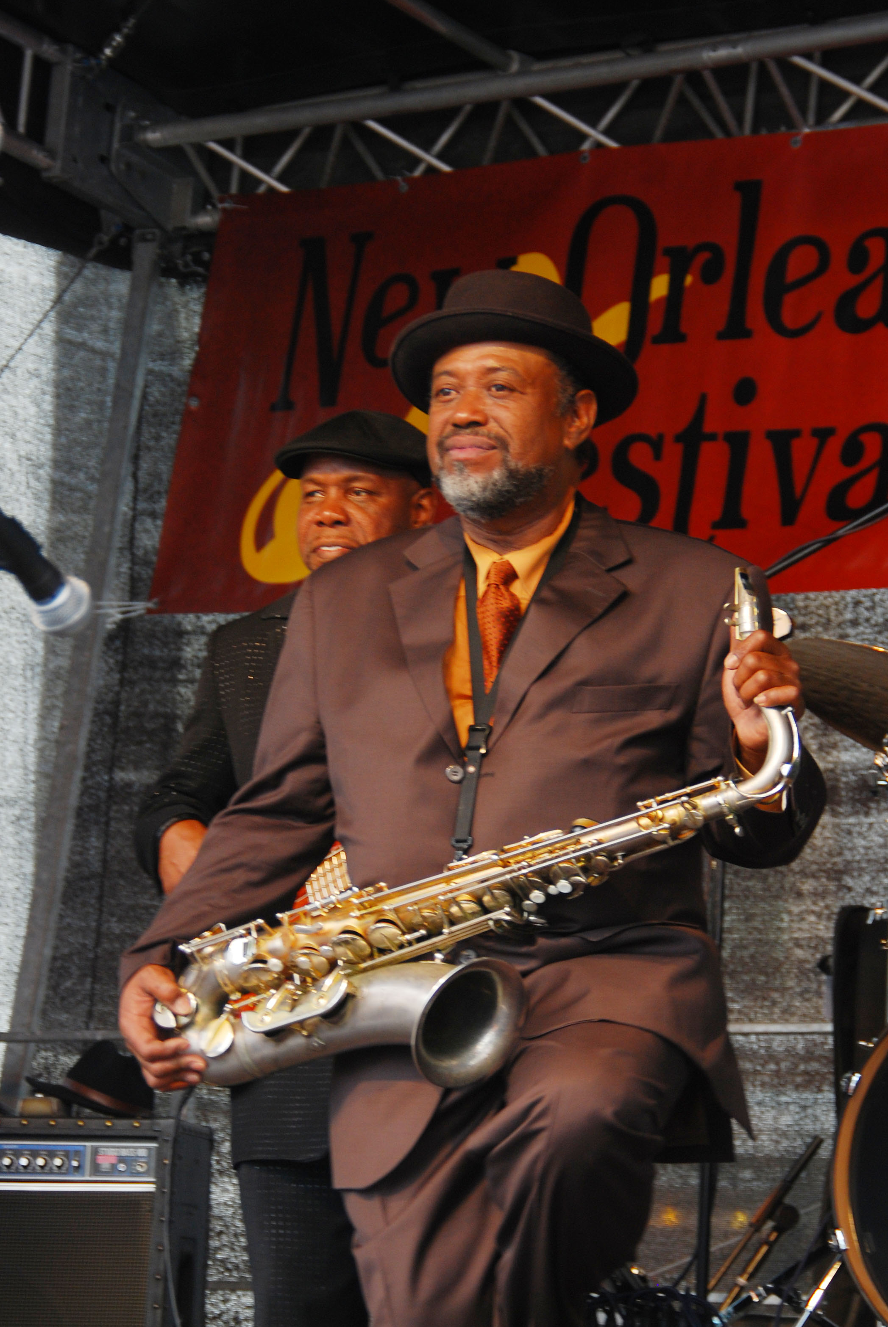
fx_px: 4450
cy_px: 735
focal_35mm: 121
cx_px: 485
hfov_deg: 11.4
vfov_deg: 17.0
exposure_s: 1/125
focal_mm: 65
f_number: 5.6
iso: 200
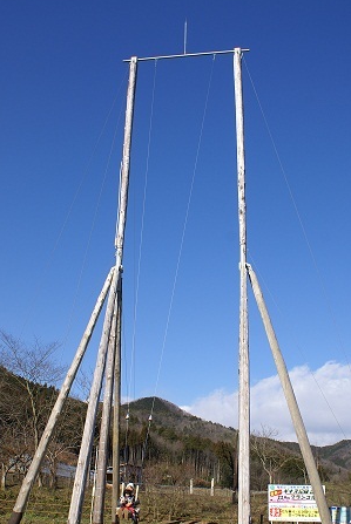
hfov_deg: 34.3
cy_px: 290
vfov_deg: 49.4
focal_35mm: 39
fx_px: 569
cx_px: 170
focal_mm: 20
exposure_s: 1/160
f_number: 10
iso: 100
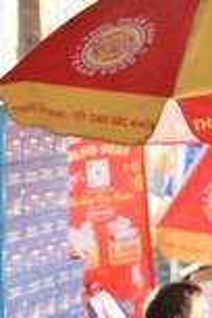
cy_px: 476
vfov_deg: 9.1
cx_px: -16
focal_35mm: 221
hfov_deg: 6.2
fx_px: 1952
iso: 400
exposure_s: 1/100
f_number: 4
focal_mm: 52
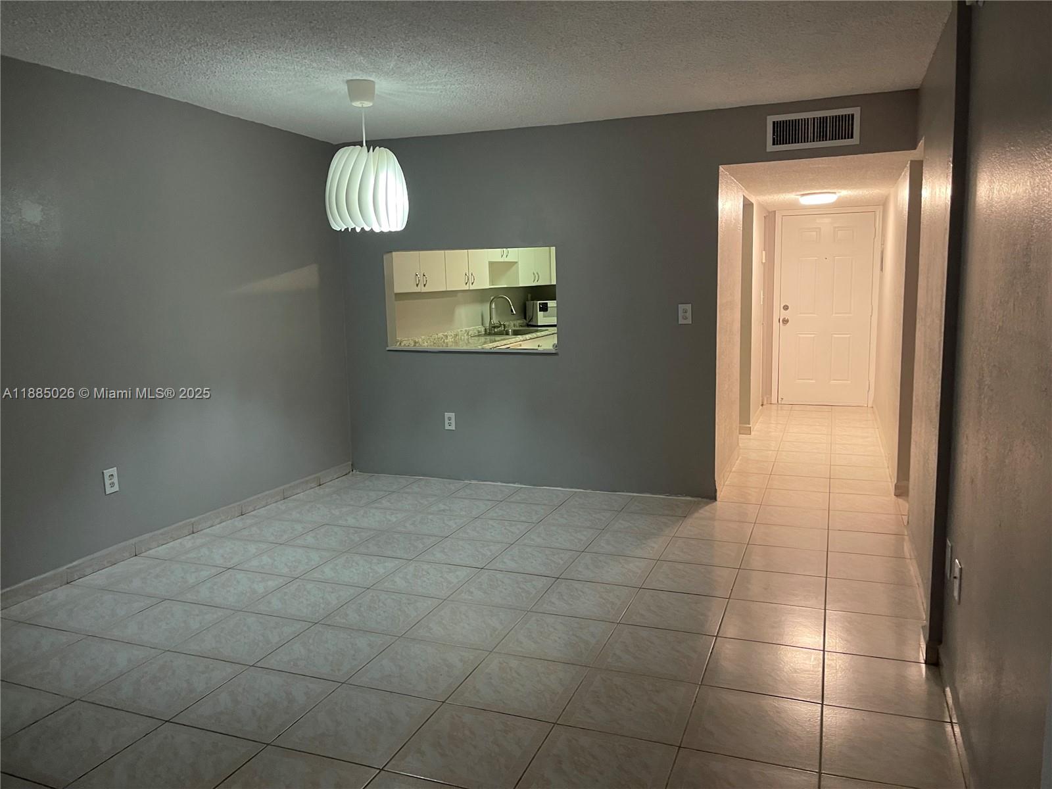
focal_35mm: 26
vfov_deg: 53.1
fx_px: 790
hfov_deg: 67.3
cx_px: 526
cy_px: 394
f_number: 1.6
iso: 320
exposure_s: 1/60
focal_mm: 5.1
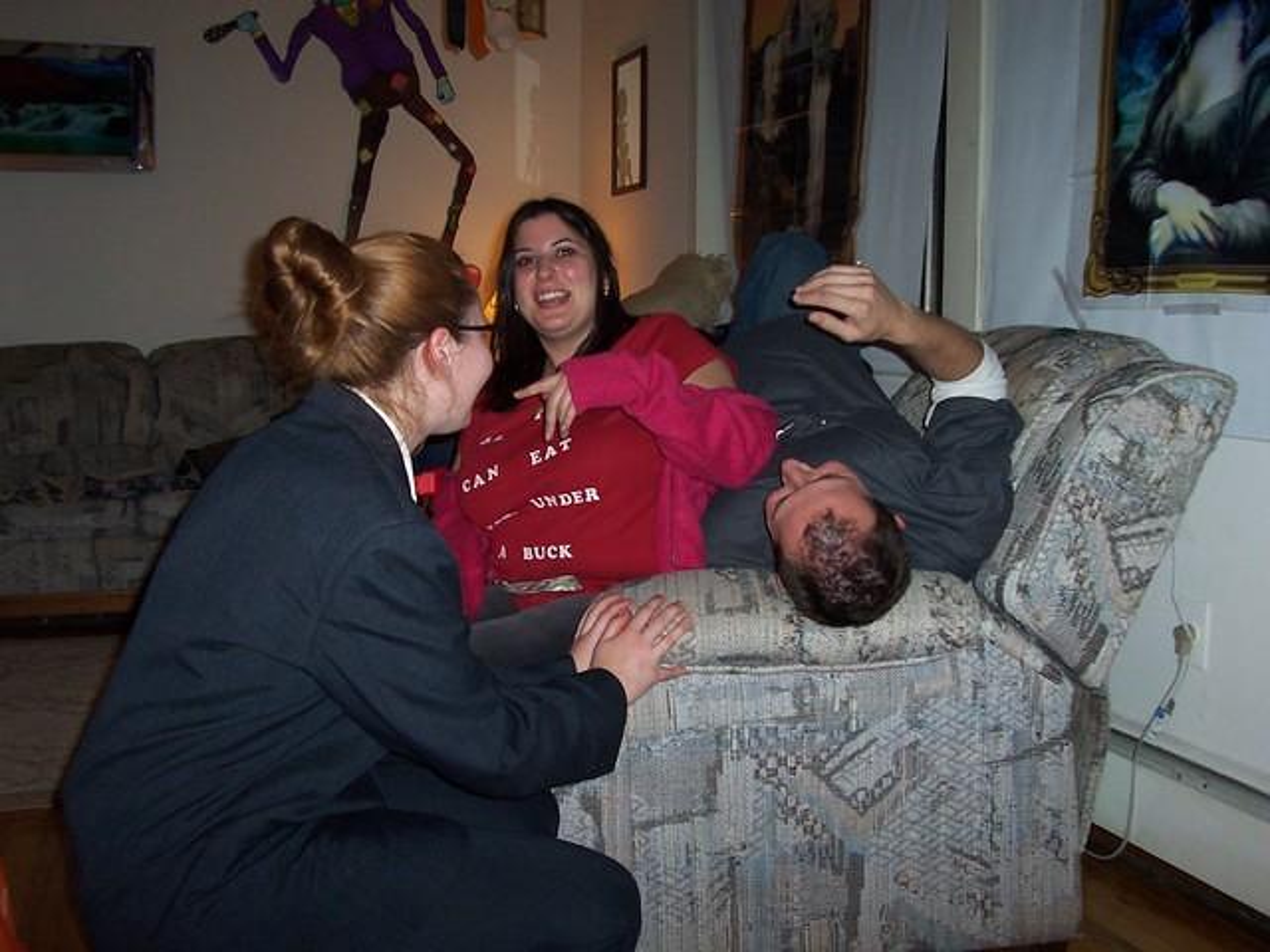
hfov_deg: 50.1
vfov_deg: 38.7
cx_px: 635
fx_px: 1357
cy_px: 476
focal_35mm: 37
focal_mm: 5.6
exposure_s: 1/60
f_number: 2.8
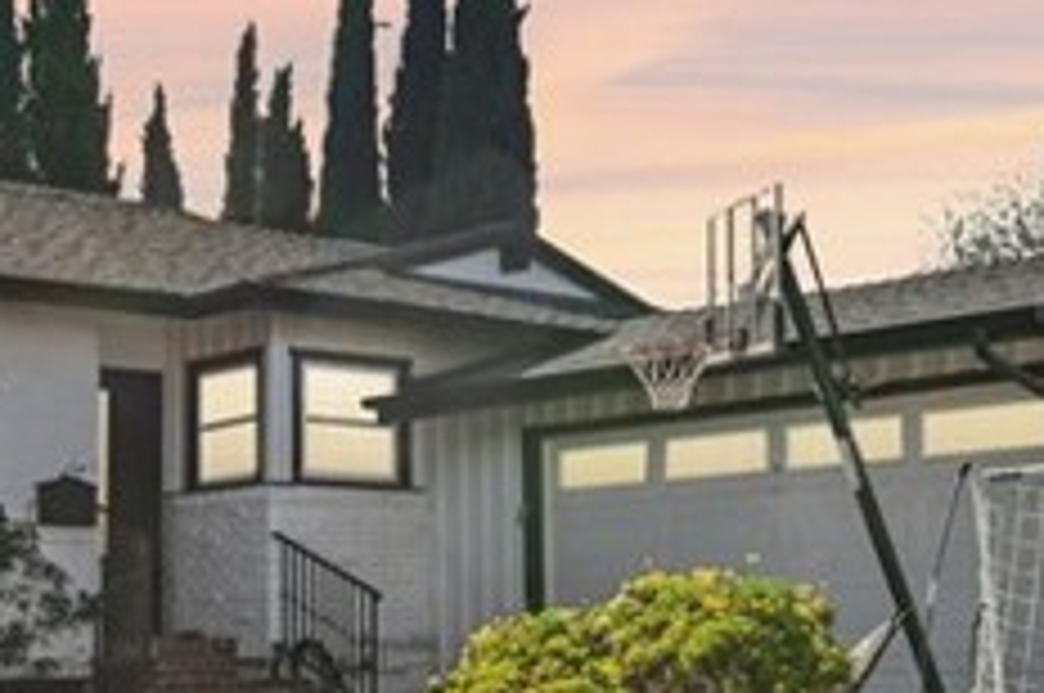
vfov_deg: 18.0
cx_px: 702
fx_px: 2172
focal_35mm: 75
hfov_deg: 26.9
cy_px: 536
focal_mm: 17
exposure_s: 1/25
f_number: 25
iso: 250
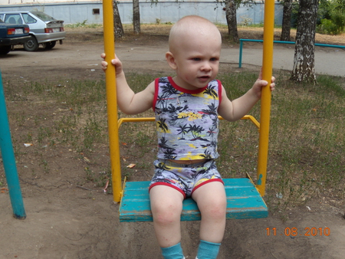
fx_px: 359
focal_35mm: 36
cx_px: 172
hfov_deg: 51.3
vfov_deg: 39.7
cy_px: 130
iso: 80
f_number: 3.6
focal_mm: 6.4
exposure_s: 1/125
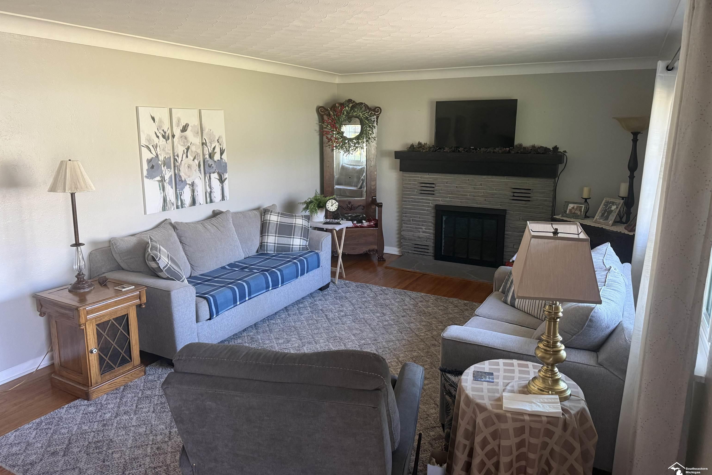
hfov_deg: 71.5
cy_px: 215
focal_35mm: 25
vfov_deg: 51.2
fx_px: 494
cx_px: 356
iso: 250
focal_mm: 6.76
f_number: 1.78
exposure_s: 1/60
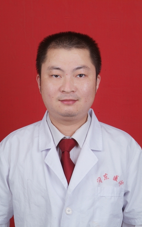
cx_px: 67
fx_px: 742
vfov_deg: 17.4
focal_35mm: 120
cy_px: 114
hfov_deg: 10.9
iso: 100
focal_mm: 78
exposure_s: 1/90
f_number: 16
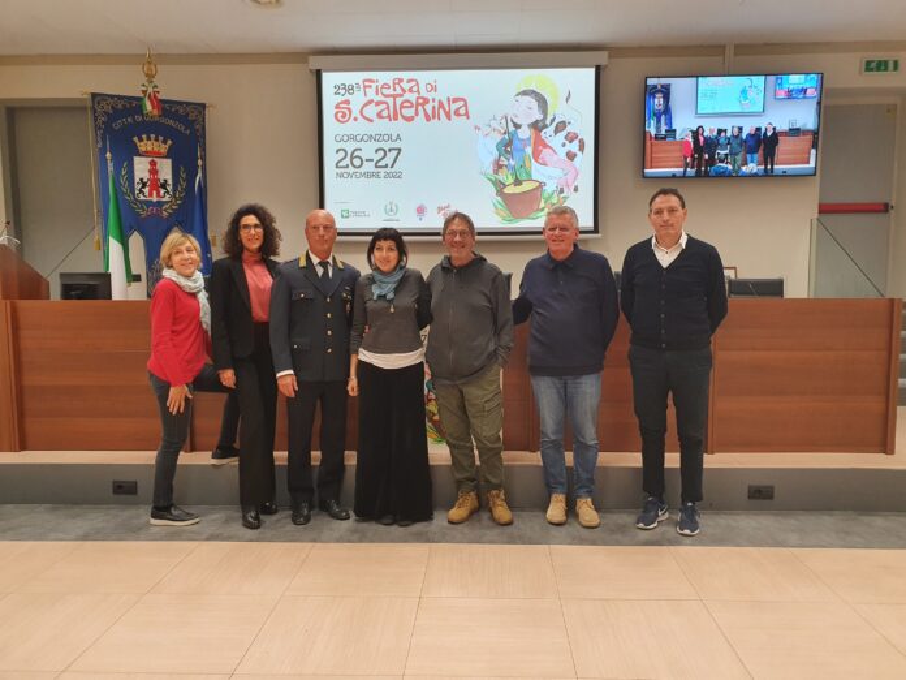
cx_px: 453
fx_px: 680
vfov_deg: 53.1
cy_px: 340
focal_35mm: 26
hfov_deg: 67.3
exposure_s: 1/50
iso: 200
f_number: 2.4
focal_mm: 4.32
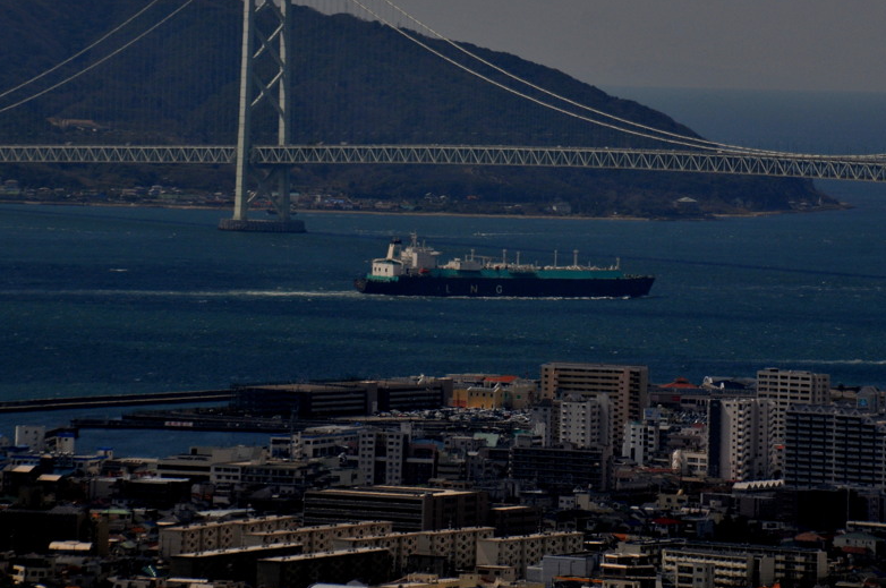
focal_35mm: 334
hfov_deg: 6.2
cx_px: 471
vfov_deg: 4.1
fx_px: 8208
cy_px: 206
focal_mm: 170
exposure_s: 1/1600
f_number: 9
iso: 200
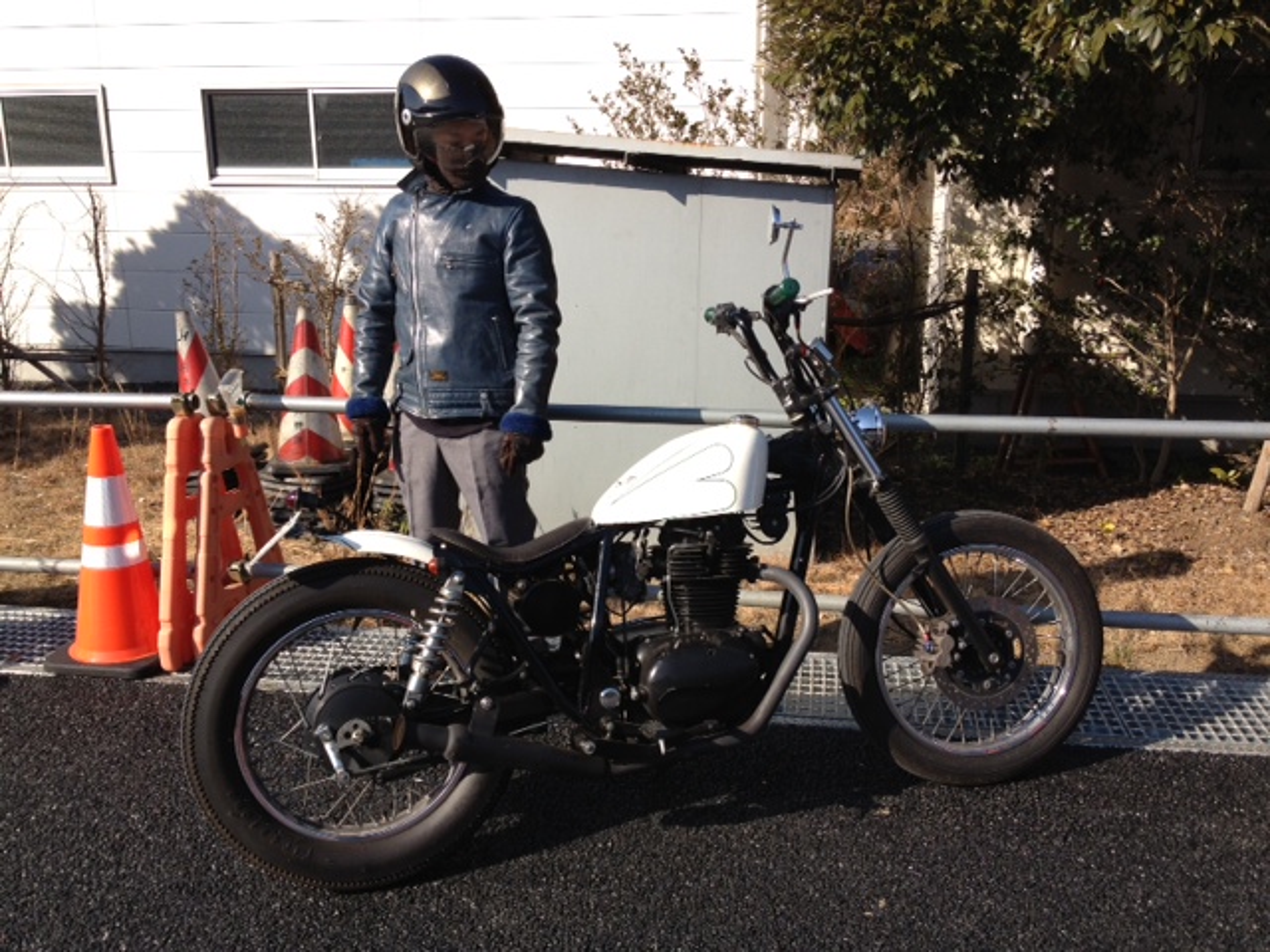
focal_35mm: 35
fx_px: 1284
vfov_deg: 40.7
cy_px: 476
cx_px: 635
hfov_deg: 52.6
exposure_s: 1/1082
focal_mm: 4.28
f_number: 2.4
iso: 64
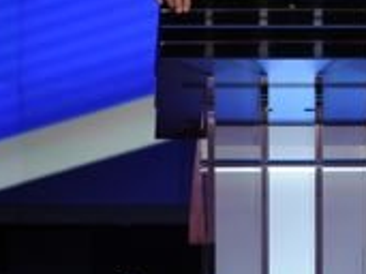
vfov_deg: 1.2
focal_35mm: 1259
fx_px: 13302
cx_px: 542
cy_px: 105
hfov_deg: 1.6
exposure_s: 1/60
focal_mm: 350
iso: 1000
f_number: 4
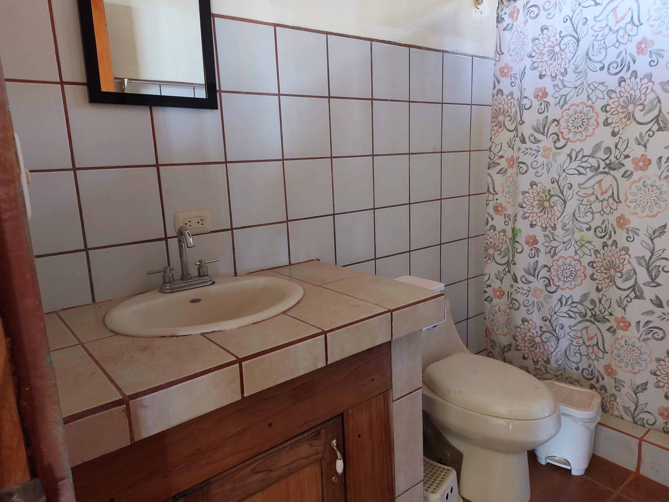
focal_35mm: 24
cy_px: 251
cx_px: 334
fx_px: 464
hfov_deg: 71.6
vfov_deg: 56.8
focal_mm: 5.23
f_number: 1.8
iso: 500
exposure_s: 1/24
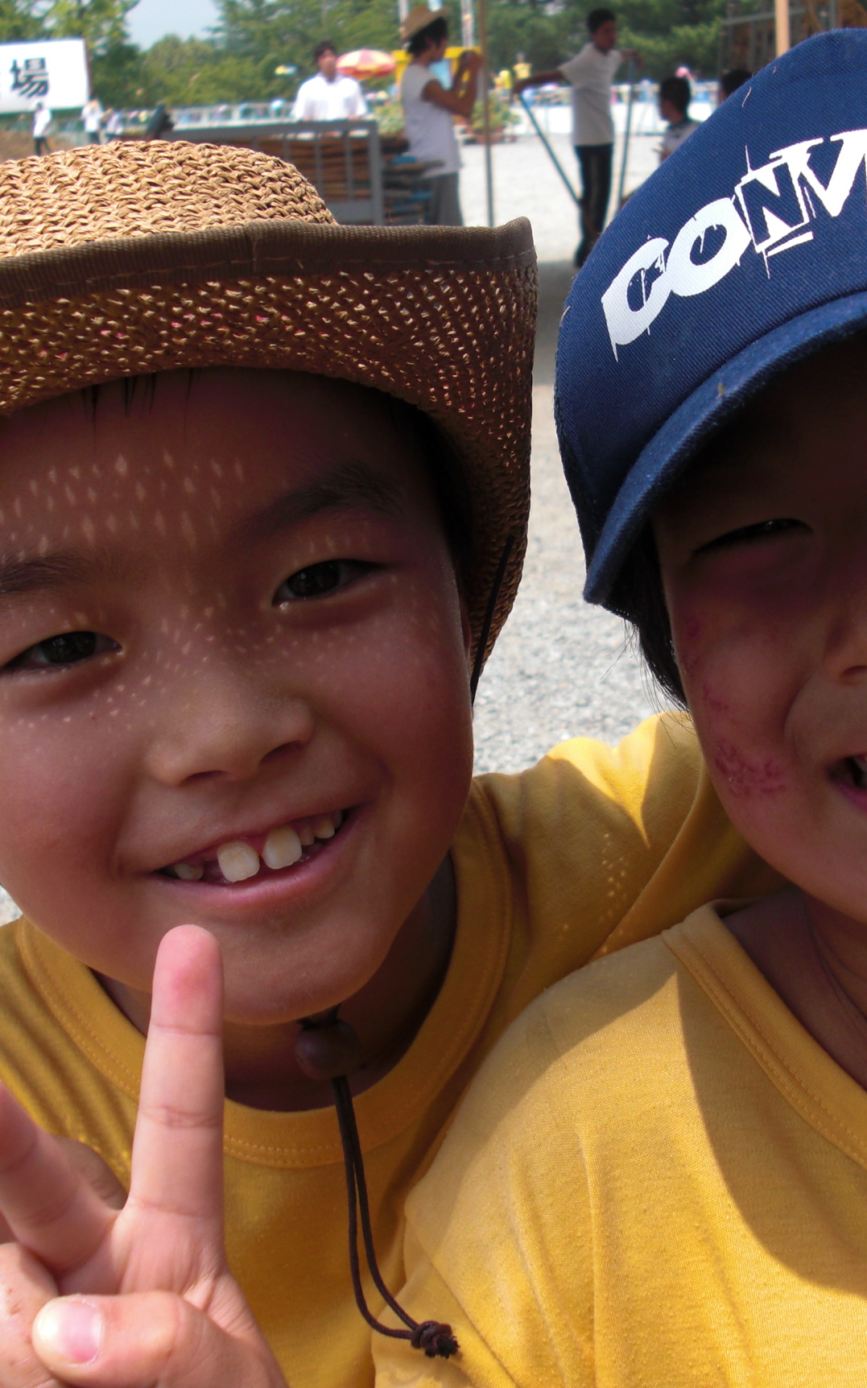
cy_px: 695
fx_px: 1929
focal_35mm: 51
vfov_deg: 39.6
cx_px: 489
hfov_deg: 25.3
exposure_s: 1/640
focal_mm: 6.3
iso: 50
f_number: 2.8
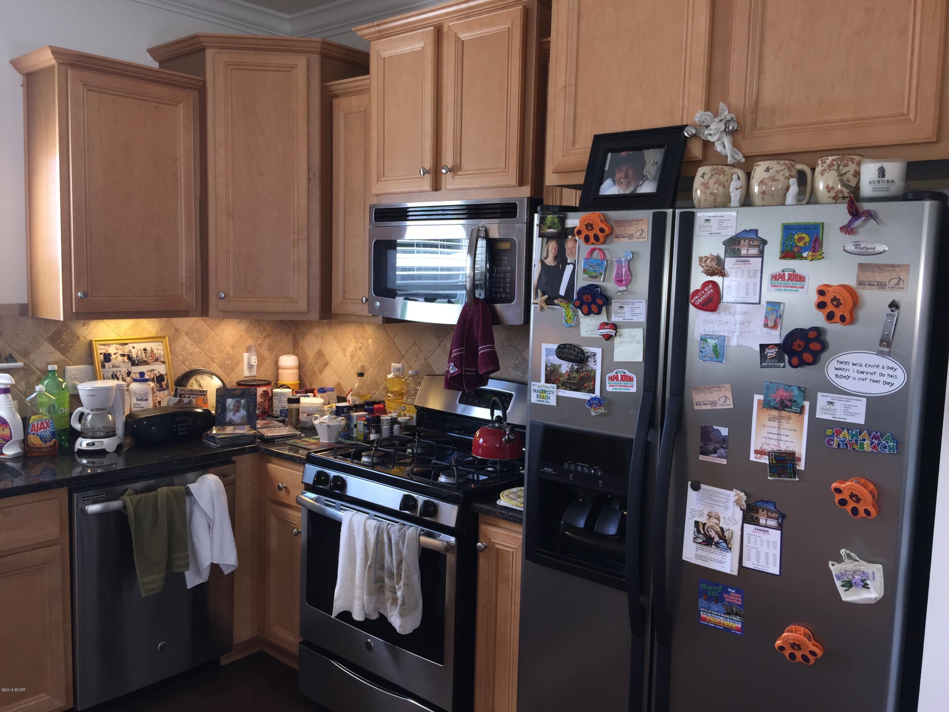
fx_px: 795
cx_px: 474
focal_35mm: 29
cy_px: 356
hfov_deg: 61.7
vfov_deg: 48.2
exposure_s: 1/30
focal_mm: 4.15
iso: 40
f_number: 2.2
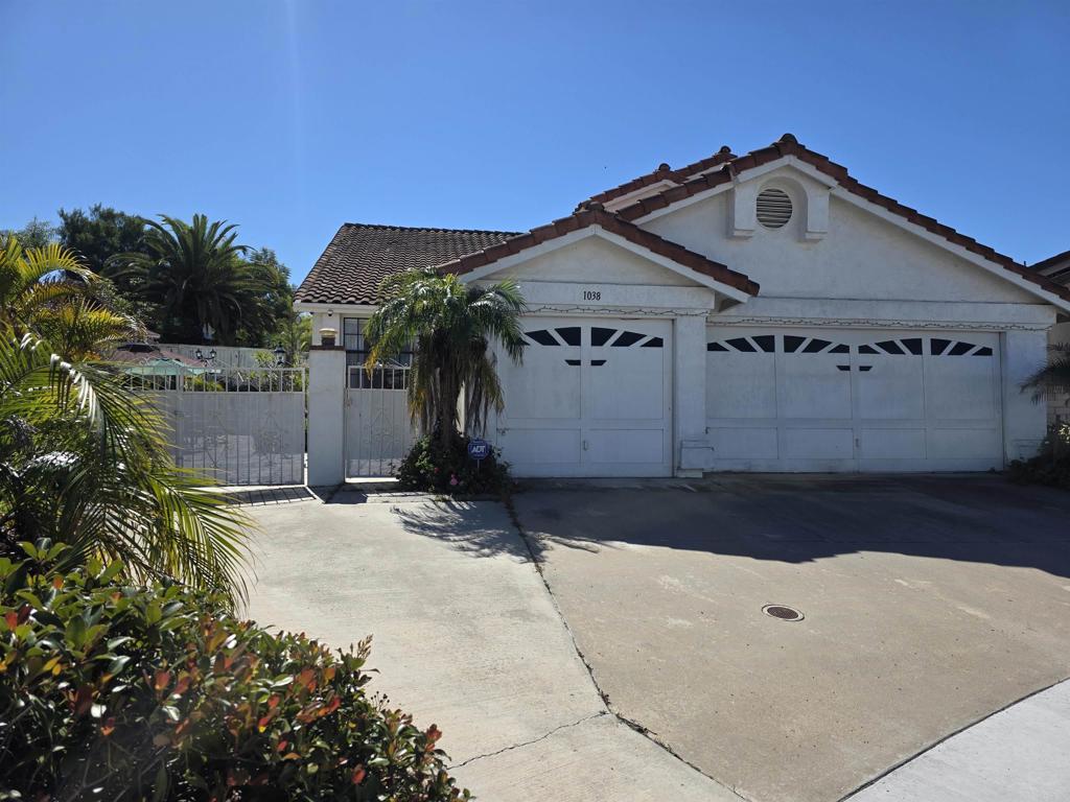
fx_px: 711
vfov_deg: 58.9
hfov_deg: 73.9
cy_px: 401
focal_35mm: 23
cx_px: 535
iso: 80
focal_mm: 6.3
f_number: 1.7
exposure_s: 1/7626
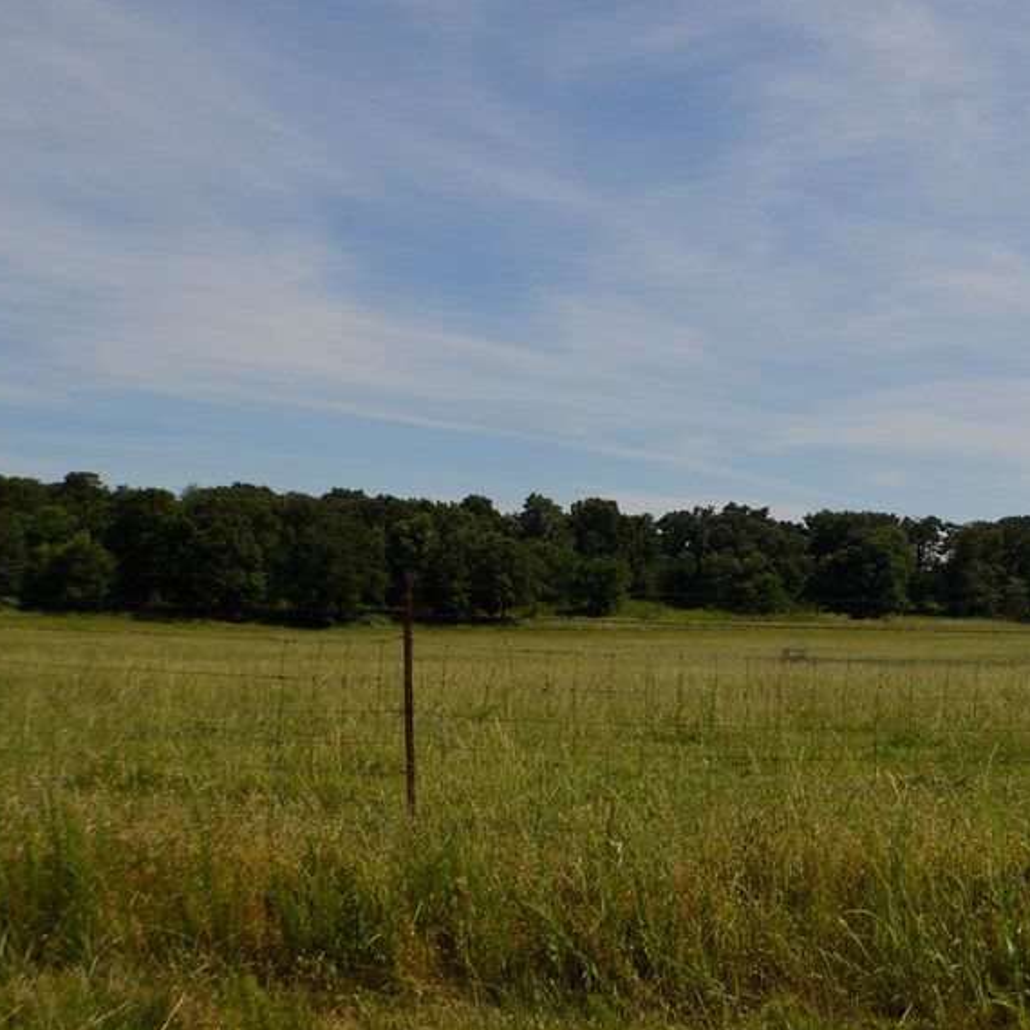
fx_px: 2289
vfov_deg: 25.3
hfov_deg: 25.1
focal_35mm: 68
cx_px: 762
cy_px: 386
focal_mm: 28
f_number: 9
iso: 100
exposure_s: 1/320
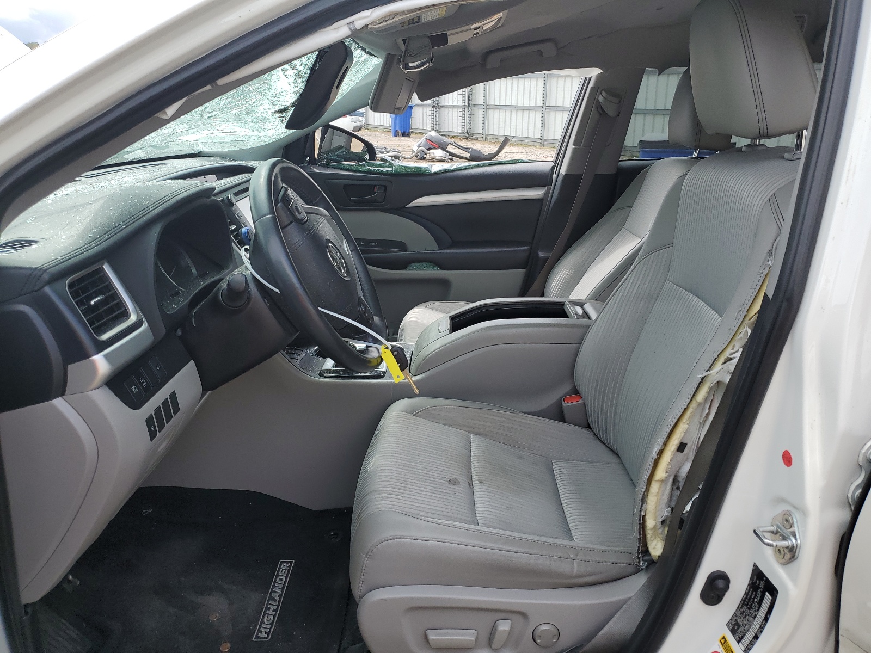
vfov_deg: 53.1
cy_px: 326
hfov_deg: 67.3
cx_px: 436
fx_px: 654
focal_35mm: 26
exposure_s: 1/1250
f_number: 1.5
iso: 50
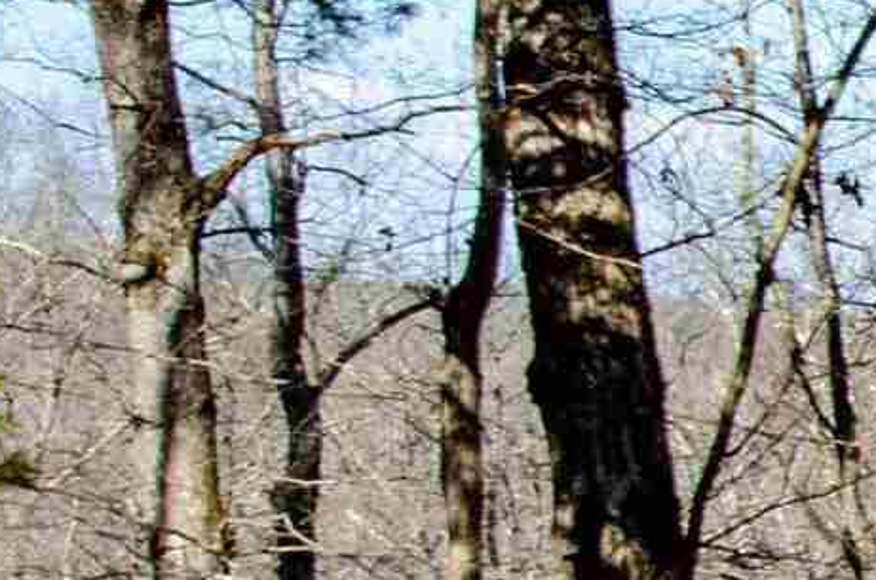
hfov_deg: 9.1
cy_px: 785
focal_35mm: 200
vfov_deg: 6.8
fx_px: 4855
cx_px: 2254
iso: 100
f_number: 7.1
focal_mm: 20
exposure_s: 1/200
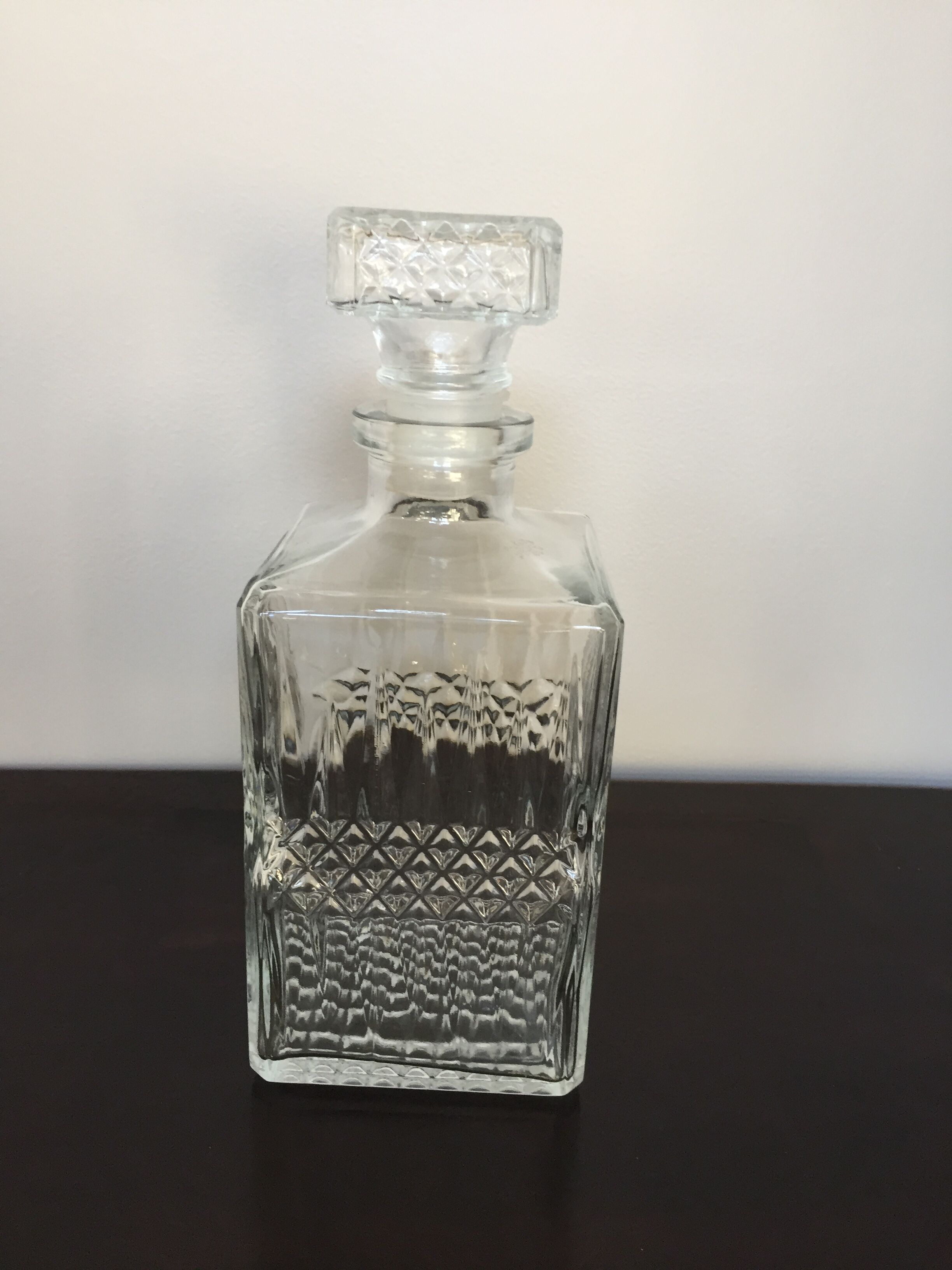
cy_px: 635
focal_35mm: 29
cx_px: 476
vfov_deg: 61.7
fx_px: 1063
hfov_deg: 48.2
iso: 125
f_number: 2.2
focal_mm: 4.15
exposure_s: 1/33
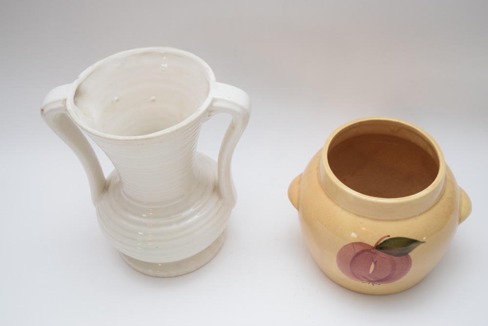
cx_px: 244
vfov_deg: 26.5
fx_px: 691
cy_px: 163
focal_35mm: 51
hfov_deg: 38.9
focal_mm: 34
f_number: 4.5
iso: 1000
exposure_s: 1/60
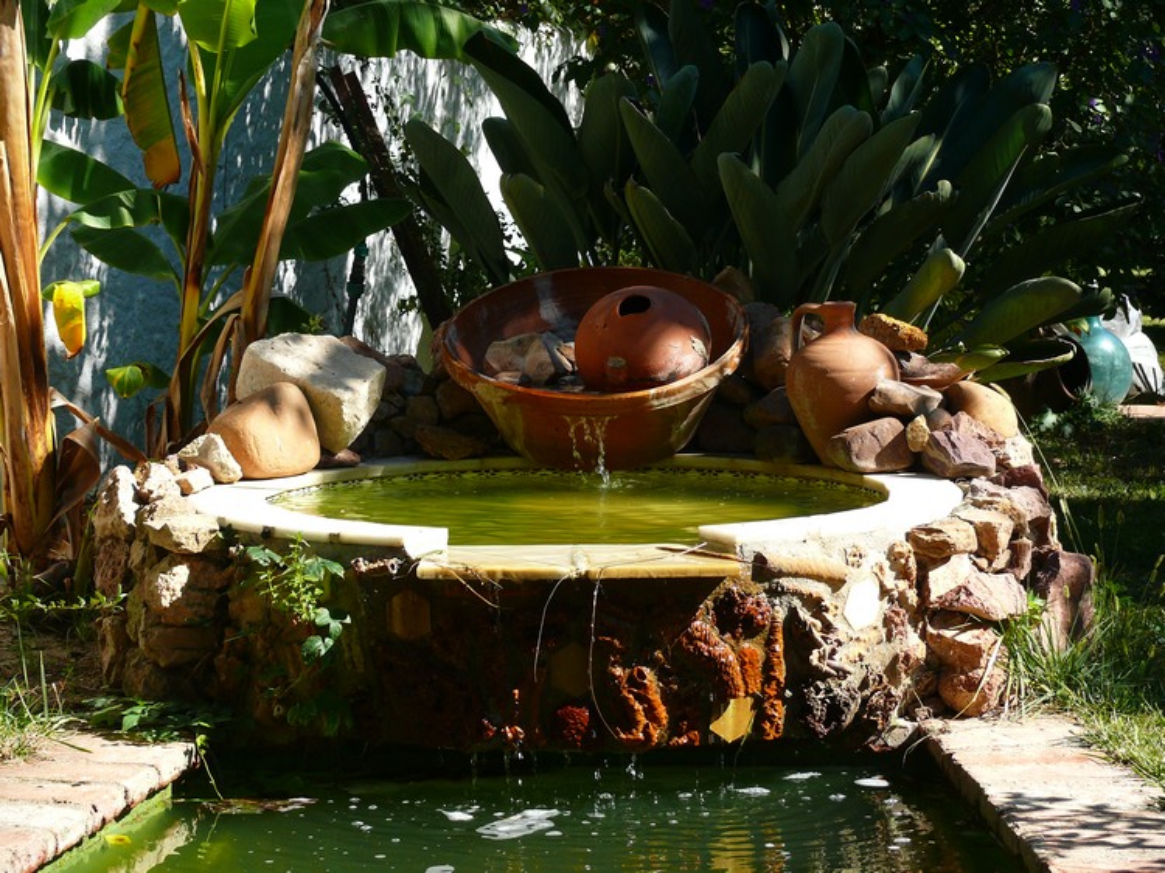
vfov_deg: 16.1
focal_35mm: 92
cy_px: 436
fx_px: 3095
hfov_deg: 21.3
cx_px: 582
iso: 100
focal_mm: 19.6
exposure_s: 1/160
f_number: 4
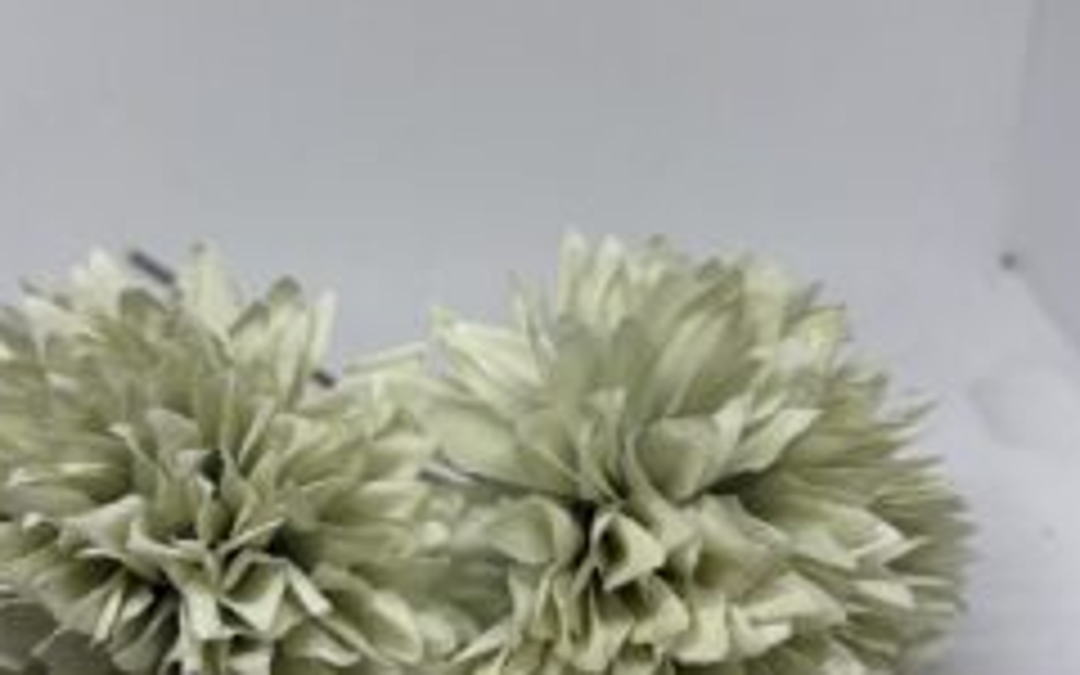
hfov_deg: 43.3
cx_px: 441
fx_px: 1354
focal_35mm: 46
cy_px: 414
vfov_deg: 27.9
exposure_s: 1/298
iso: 40
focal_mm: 5.96
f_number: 1.6
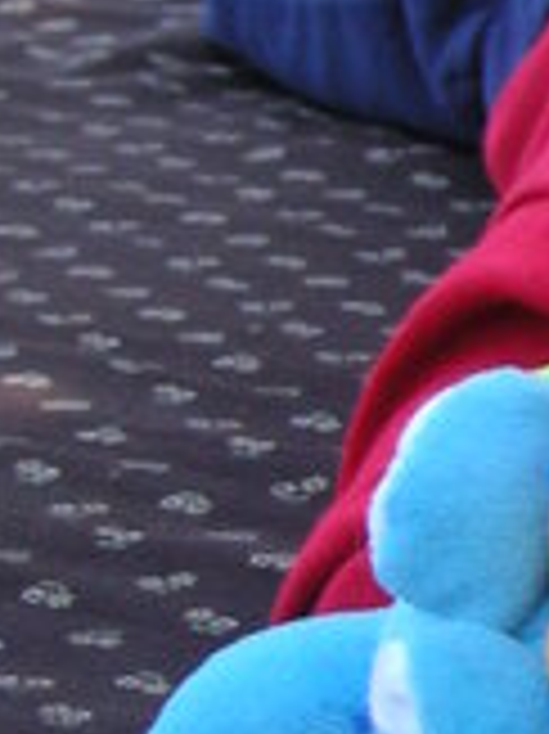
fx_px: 3854
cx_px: 1152
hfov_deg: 7.8
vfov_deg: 10.9
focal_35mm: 182
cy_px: 320
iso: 50
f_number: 2.8
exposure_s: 1/125
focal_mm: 6.1
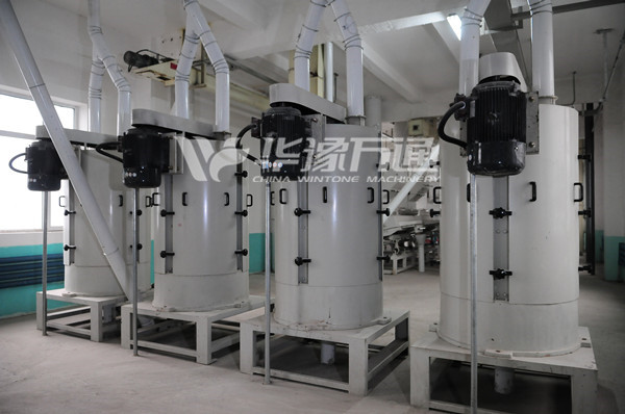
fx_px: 442
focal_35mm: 26
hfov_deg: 70.5
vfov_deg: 50.3
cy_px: 207
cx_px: 312
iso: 800
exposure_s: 1/50
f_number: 2.8
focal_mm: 17
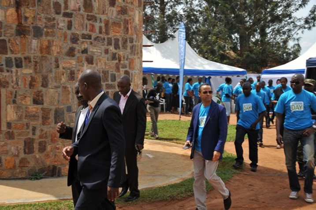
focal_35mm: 60
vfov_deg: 22.6
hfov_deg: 33.4
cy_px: 105
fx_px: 526
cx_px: 158
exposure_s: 1/125
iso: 200
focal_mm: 60
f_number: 18
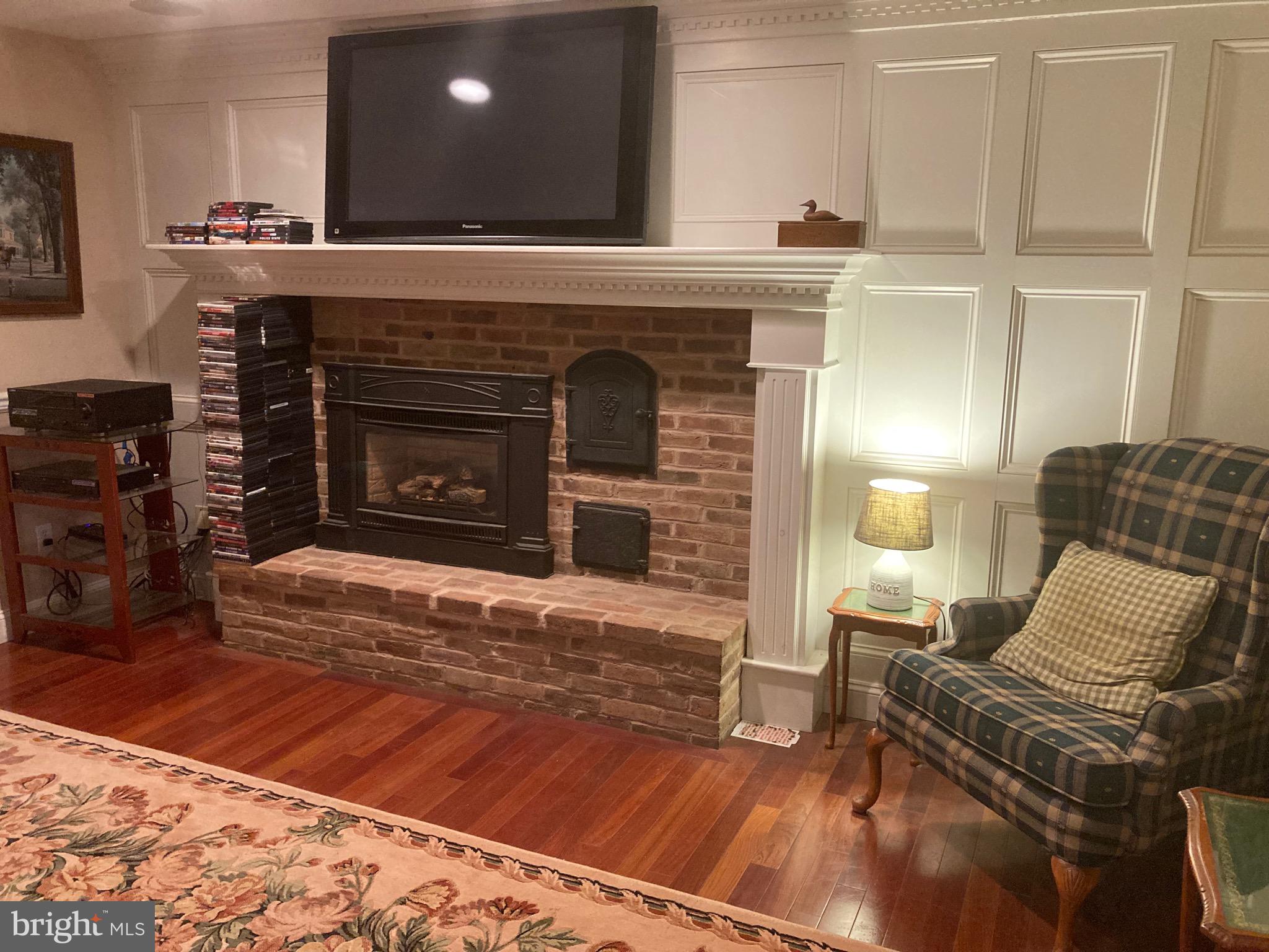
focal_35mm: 28
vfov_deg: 49.7
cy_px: 476
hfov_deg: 63.4
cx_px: 634
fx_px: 1026
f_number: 1.8
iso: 320
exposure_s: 1/40
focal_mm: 3.99
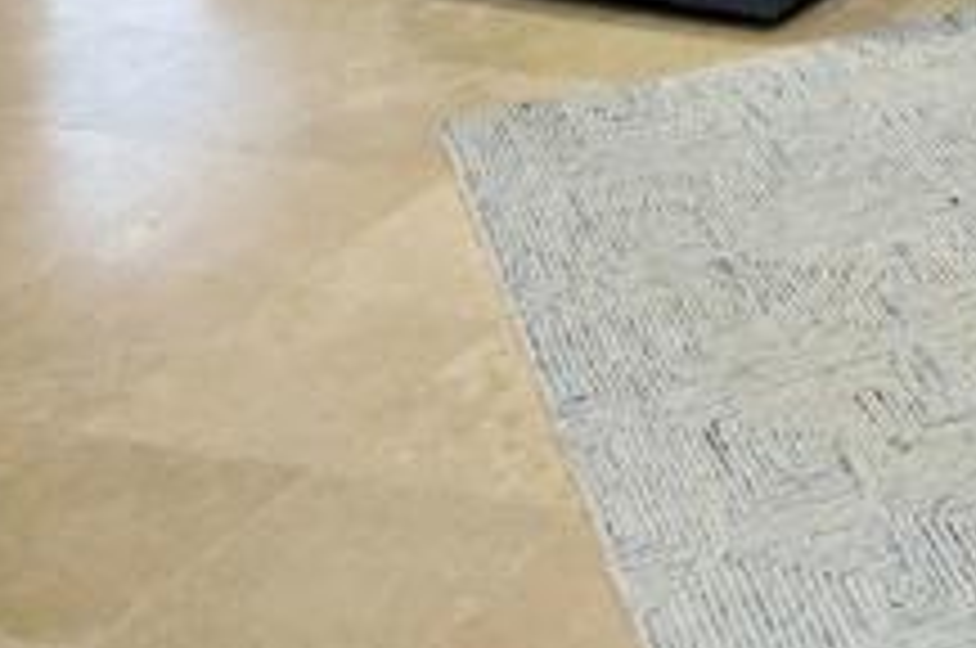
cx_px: 1606
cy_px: -598
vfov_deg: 13.9
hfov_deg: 19.6
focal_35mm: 85
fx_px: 2301
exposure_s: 1/50
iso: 800
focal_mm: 12
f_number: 3.5
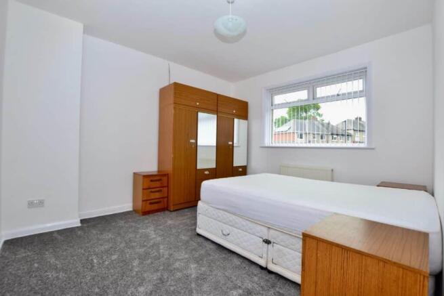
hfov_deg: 100.4
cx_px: 222
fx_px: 185
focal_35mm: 15
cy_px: 148
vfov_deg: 77.4
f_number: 9
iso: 400
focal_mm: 10
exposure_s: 1/100
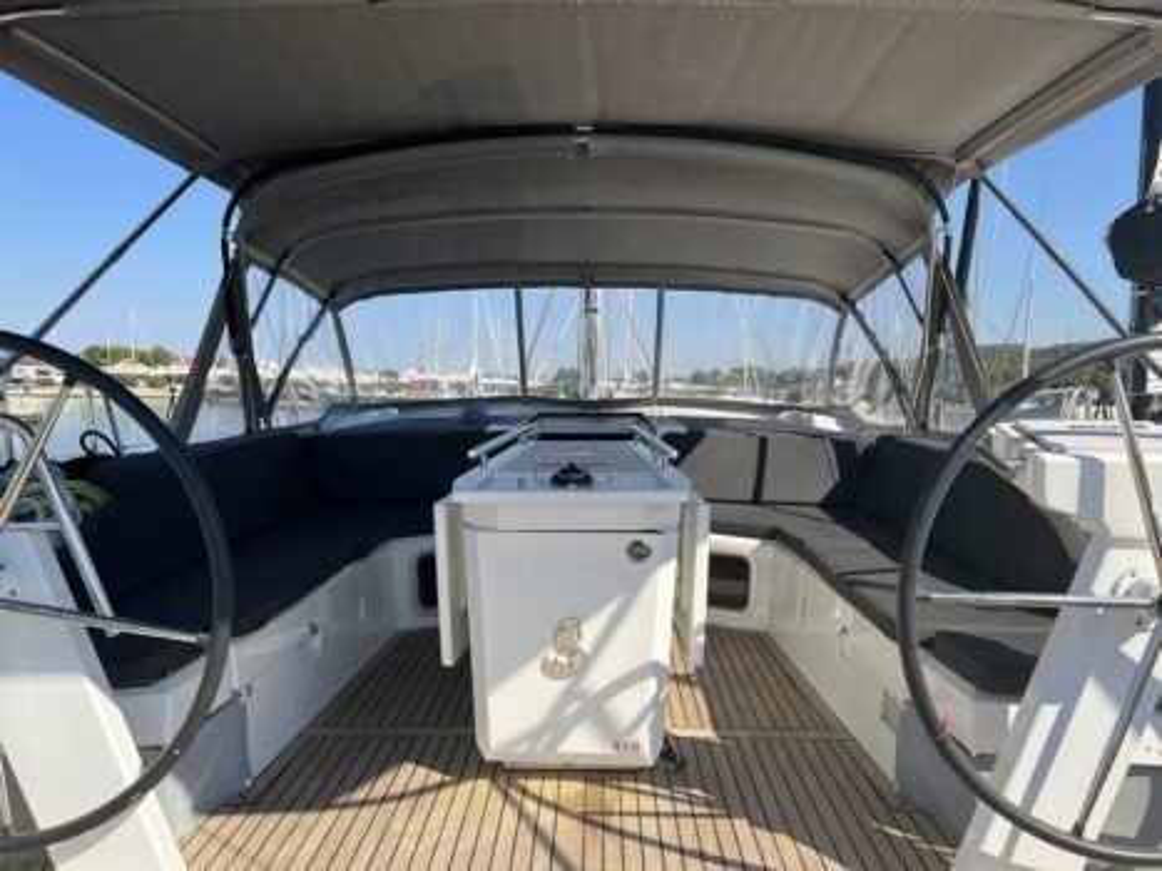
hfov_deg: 67.3
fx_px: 873
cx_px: 581
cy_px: 436
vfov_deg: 53.0
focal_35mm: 26
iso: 50
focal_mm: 5.7
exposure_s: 1/3704
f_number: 1.5
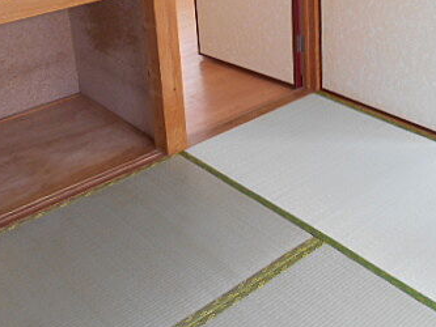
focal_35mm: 50
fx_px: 630
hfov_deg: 37.6
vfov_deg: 27.8
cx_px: 301
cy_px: 17
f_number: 3.2
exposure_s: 1/30
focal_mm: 4.6
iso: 160
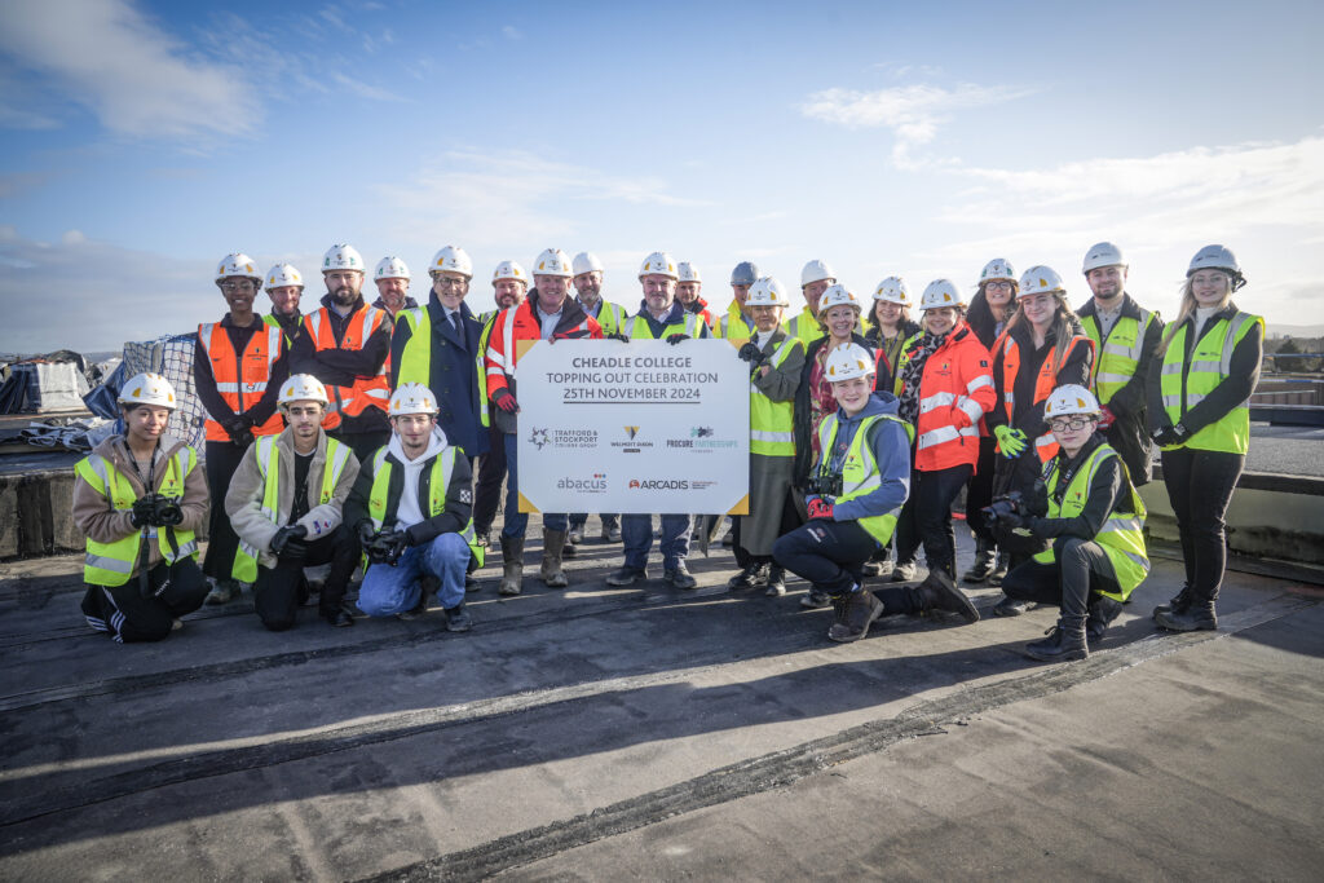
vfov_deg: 53.1
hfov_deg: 73.7
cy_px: 442
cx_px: 662
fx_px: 883
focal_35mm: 24
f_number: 8
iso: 160
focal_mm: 24
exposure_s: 1/200
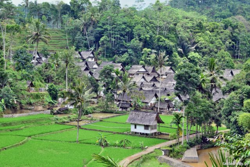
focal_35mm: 69
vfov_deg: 19.7
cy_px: 84
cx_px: 125
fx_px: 479
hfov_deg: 29.2
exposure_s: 1/250
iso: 400
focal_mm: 46
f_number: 8
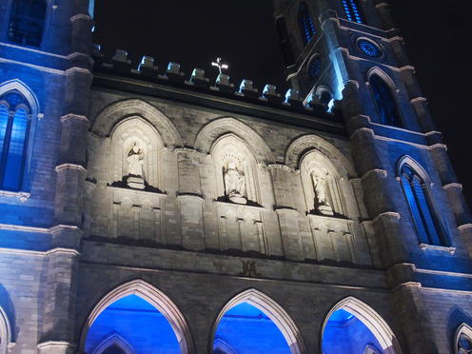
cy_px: 177
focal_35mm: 42
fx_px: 573
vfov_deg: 34.3
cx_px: 236
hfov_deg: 44.8
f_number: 2.8
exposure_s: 1/15
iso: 800
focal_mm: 9
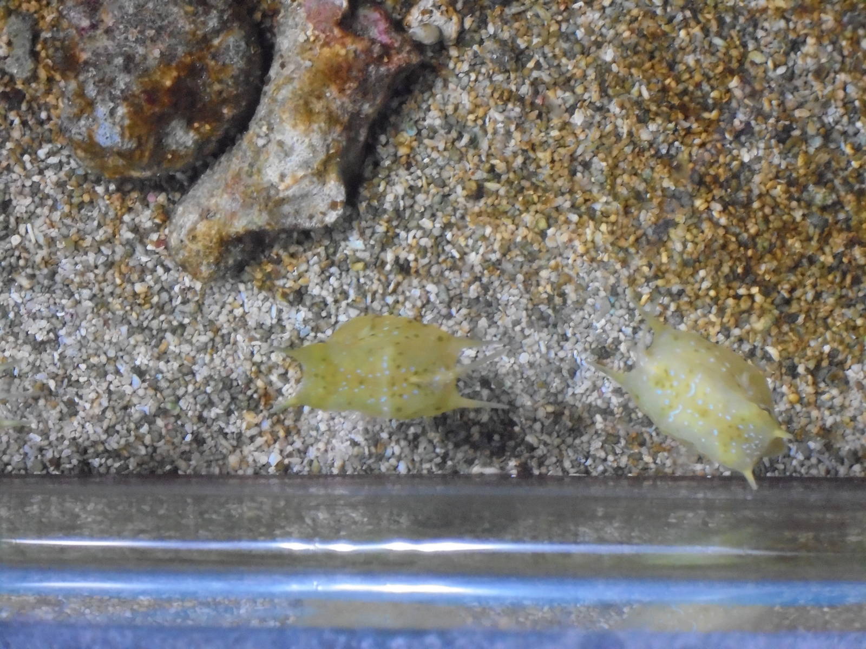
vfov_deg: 9.5
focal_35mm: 156
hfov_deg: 12.7
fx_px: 3903
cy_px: 324
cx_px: 433
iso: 800
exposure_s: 1/80
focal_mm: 27.6
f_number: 6.5
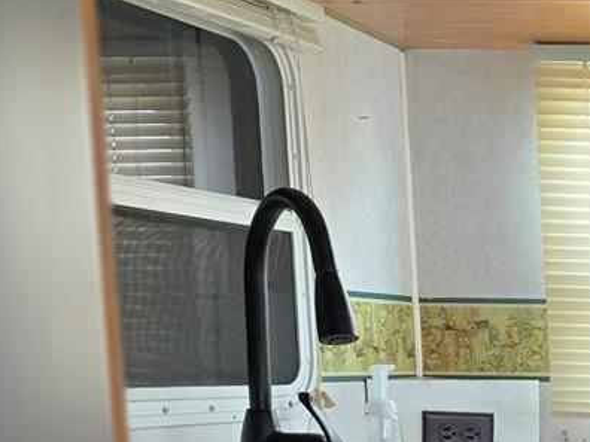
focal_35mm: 93
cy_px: 531
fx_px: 1585
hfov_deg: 16.8
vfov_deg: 15.3
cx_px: 1113
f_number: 1.8
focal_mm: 5.4
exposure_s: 1/240
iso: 500
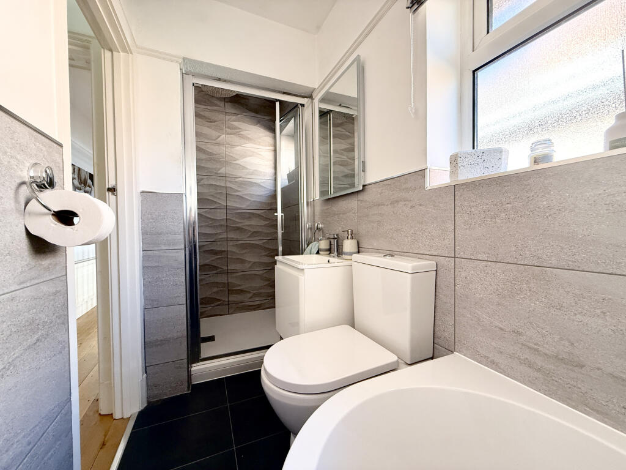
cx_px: 313
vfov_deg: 85.7
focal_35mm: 14
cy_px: 235
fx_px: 253
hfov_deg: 102.1
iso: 250
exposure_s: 1/99
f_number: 2.2
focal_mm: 2.22
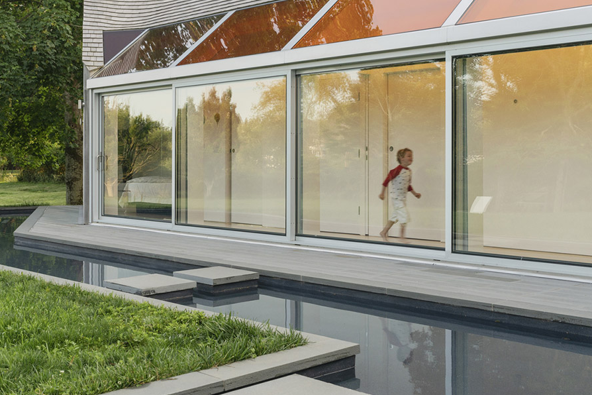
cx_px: 309
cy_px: 170
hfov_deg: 41.9
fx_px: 773
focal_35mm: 47
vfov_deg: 28.6
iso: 400
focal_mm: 35
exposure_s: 1/80
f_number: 9
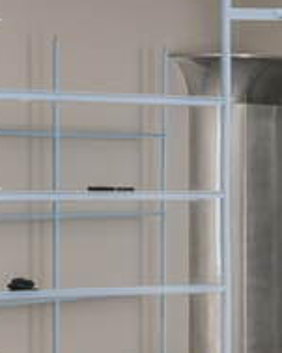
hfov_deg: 8.4
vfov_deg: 10.6
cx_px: 145
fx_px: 1911
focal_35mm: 183
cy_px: 198
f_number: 13
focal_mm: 36
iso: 640
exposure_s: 1/6
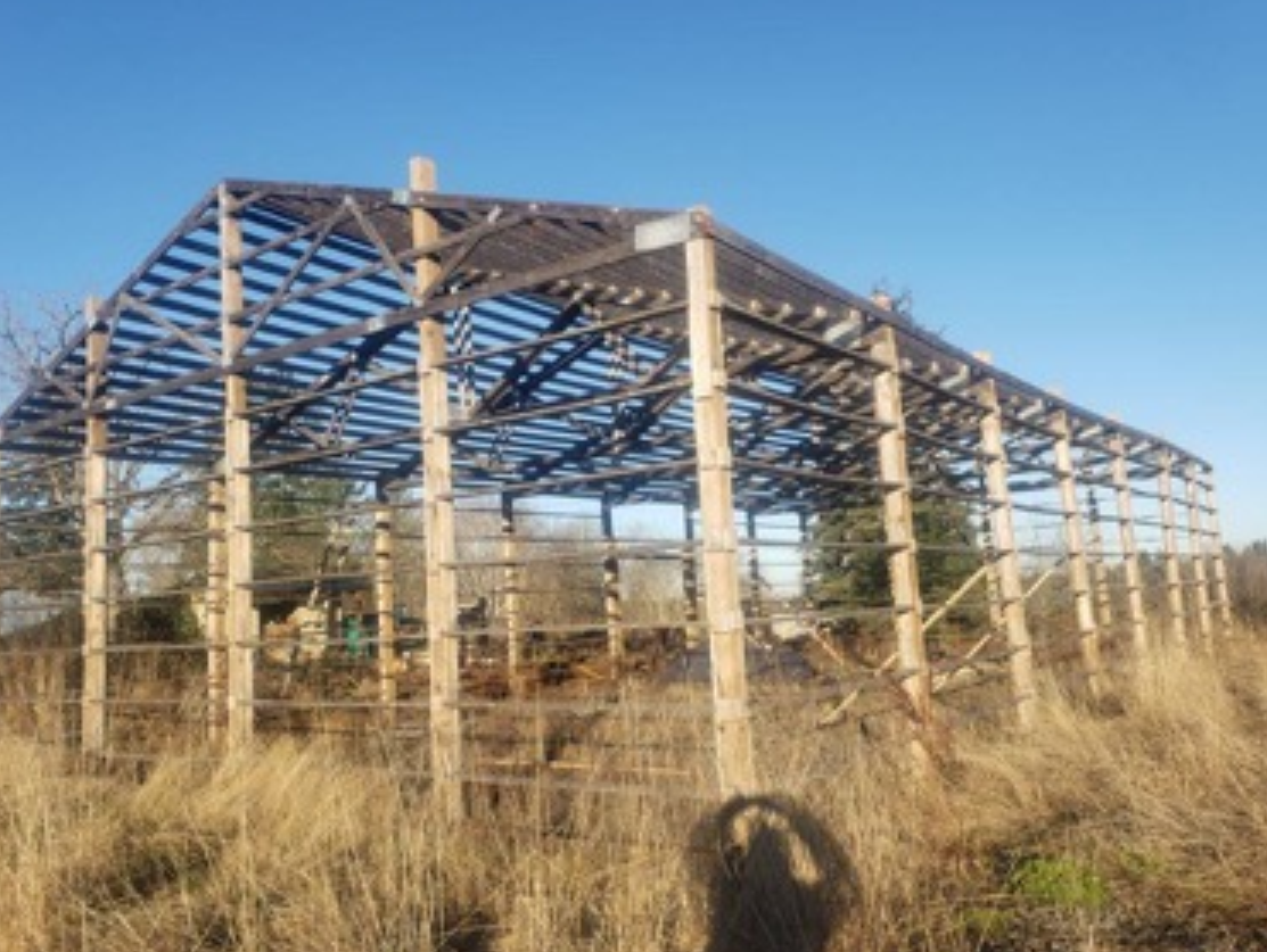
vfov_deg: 49.8
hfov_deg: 63.4
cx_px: 611
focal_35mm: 28
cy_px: 474
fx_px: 1026
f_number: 2.4
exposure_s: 1/831
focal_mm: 4.3
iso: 50
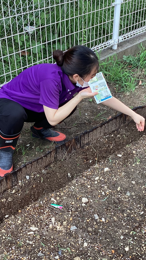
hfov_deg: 24.9
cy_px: 132
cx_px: 87
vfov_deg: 42.9
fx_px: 330
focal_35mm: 48
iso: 32
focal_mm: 3.3
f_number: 2.4
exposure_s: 1/120
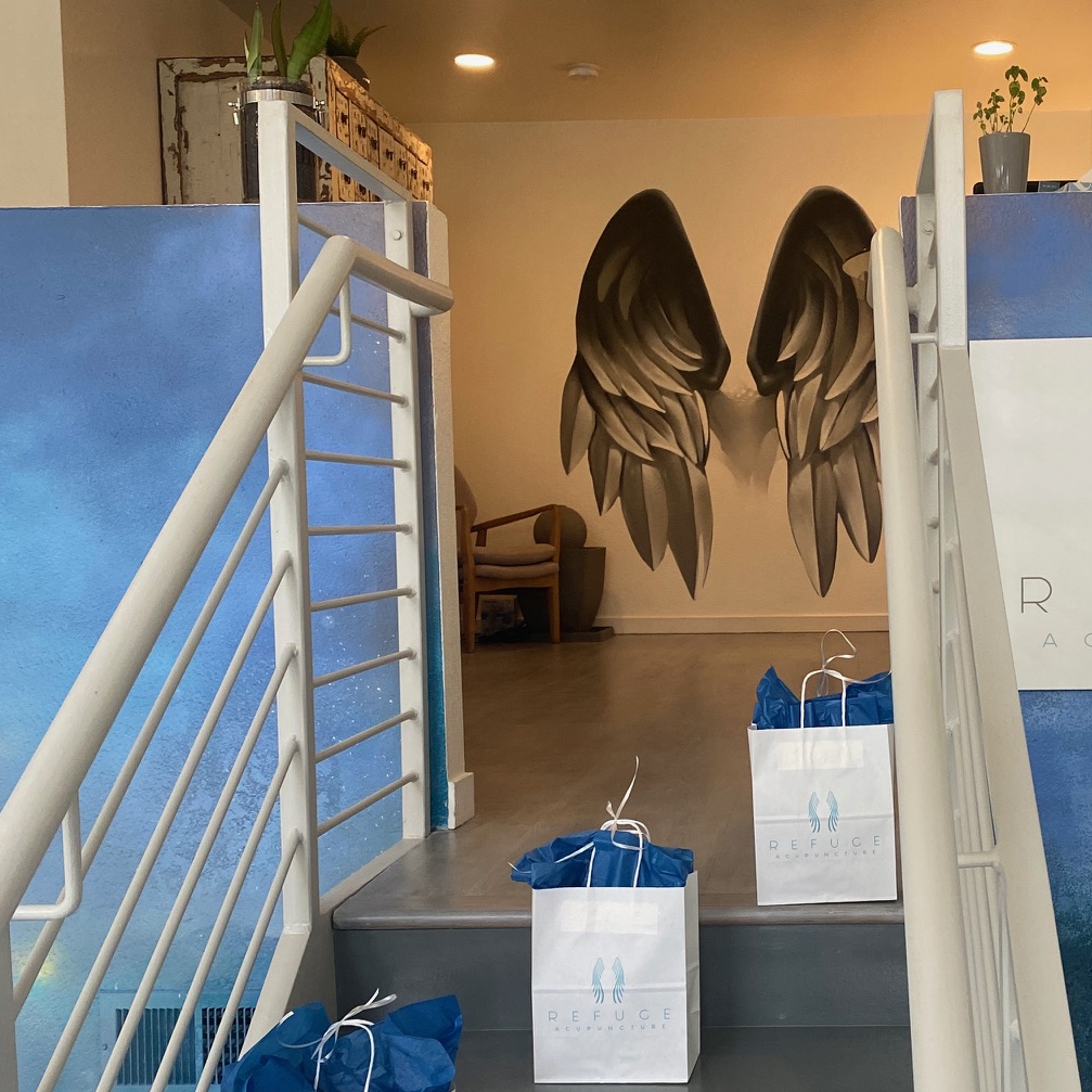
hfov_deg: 36.0
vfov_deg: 36.6
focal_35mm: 46
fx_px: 1642
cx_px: 806
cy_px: 667
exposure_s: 1/120
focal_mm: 4.25
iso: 100
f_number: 1.8
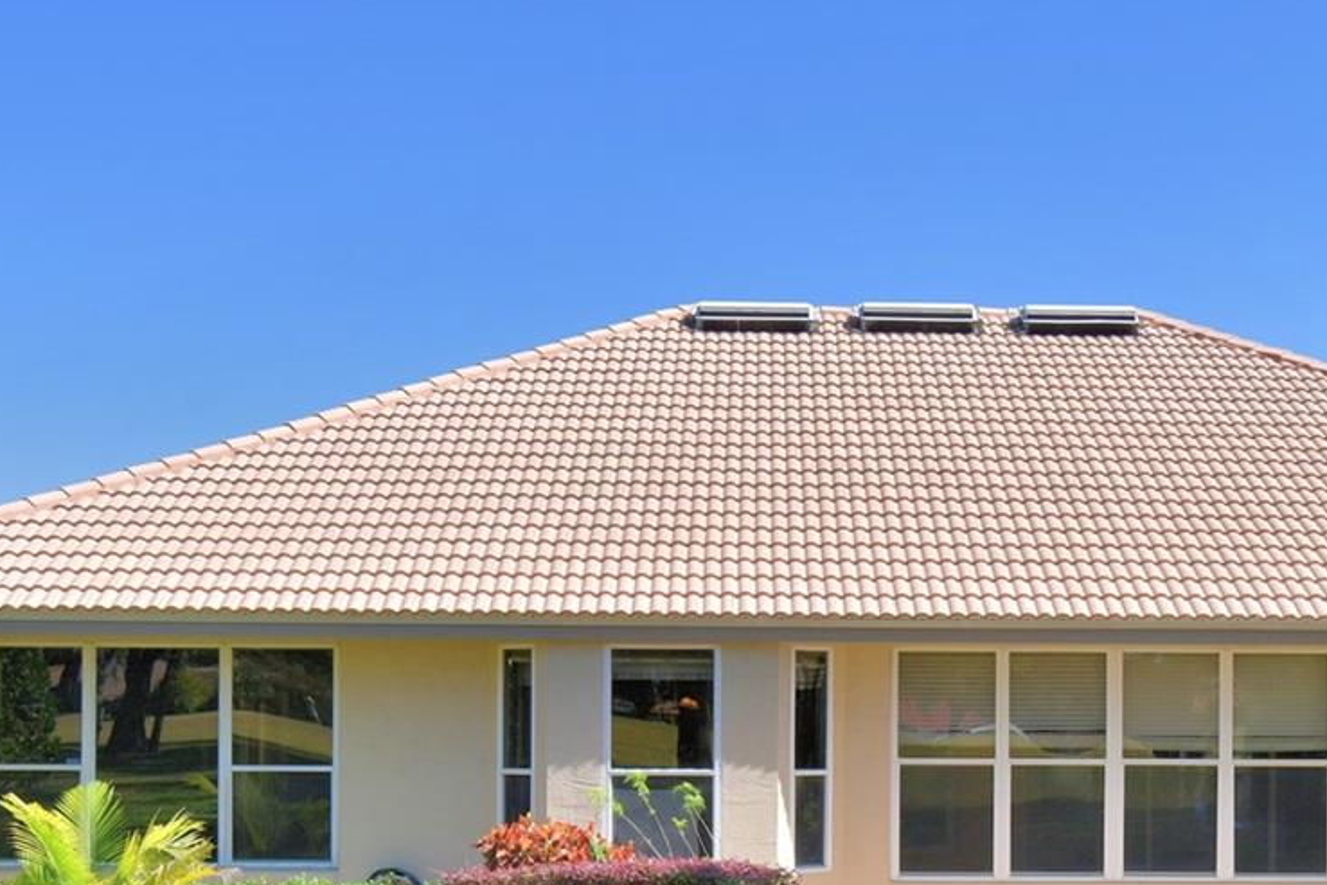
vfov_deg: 20.7
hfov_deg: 30.8
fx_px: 2396
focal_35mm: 65
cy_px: 716
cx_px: 865
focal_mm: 20
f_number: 9
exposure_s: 1/250
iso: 100
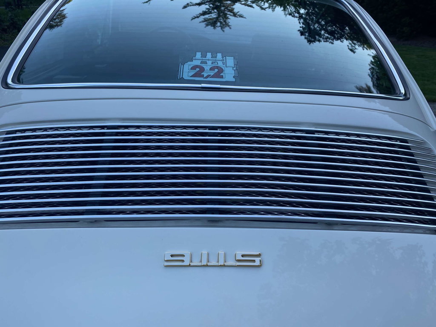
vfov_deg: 53.1
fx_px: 327
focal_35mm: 26
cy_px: 164
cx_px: 218
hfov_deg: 67.3
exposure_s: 1/241
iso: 32
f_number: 1.8
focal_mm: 4.25
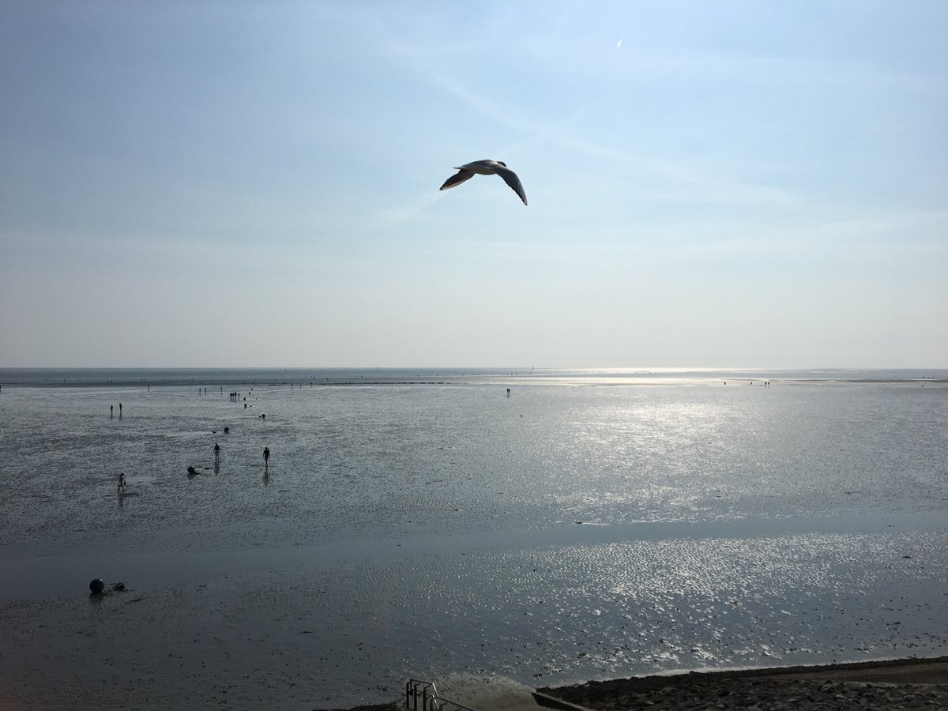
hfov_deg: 61.7
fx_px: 794
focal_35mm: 29
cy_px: 356
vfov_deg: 48.2
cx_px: 474
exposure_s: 1/10989
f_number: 2.2
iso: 25
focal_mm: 4.15
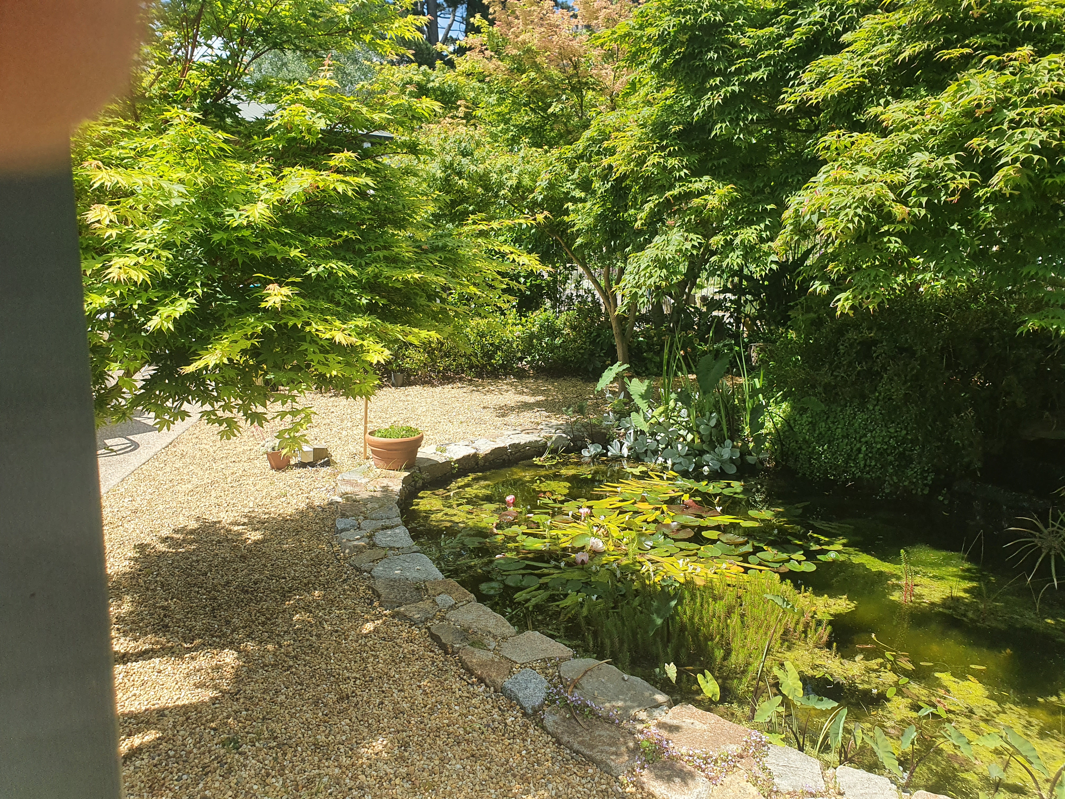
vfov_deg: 53.1
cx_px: 532
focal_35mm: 26
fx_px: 800
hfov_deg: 67.3
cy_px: 400
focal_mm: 4.32
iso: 50
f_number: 2.4
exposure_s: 1/970
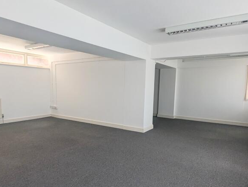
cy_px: 110
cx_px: 112
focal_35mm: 23
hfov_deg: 73.7
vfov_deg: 58.7
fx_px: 165
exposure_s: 1/23.8
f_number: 2.2
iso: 56
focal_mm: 1.95
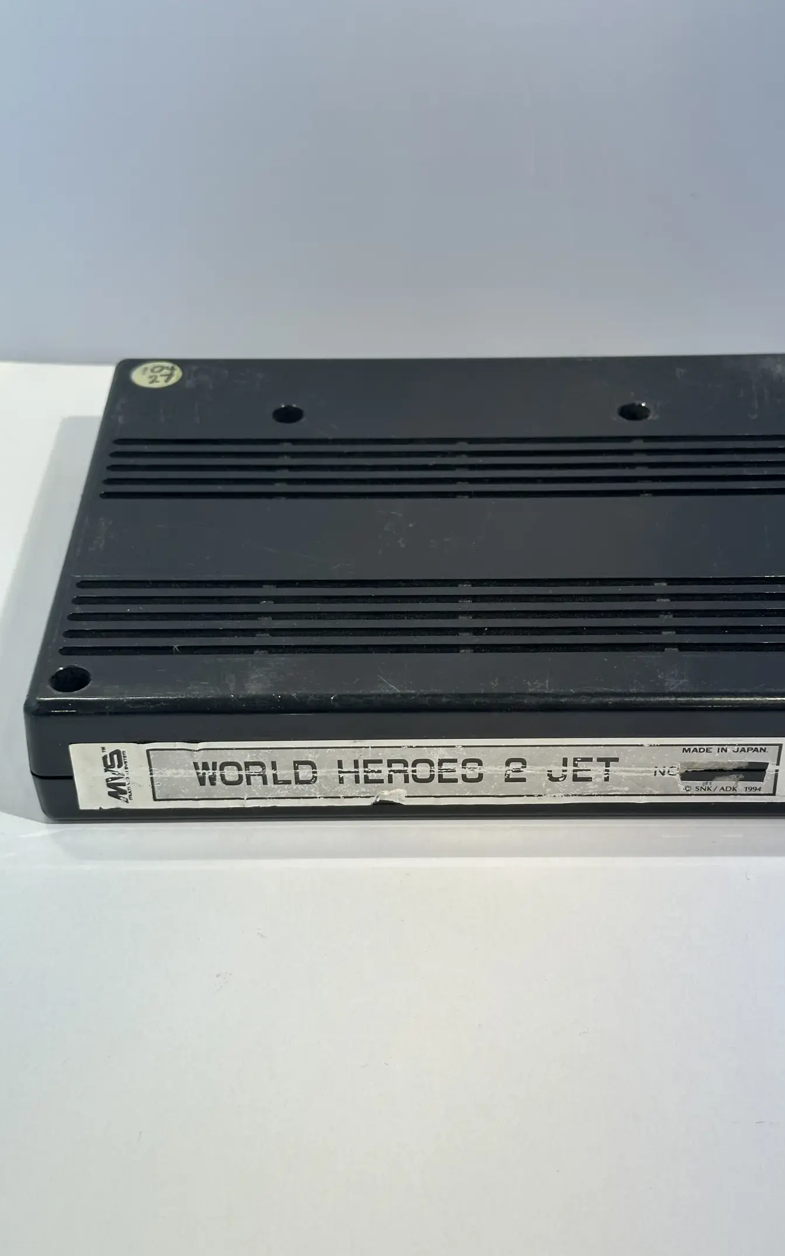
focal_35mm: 51
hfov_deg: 25.3
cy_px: 628
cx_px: 463
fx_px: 1746
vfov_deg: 39.6
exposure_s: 1/50
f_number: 1.78
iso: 50
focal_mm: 6.86
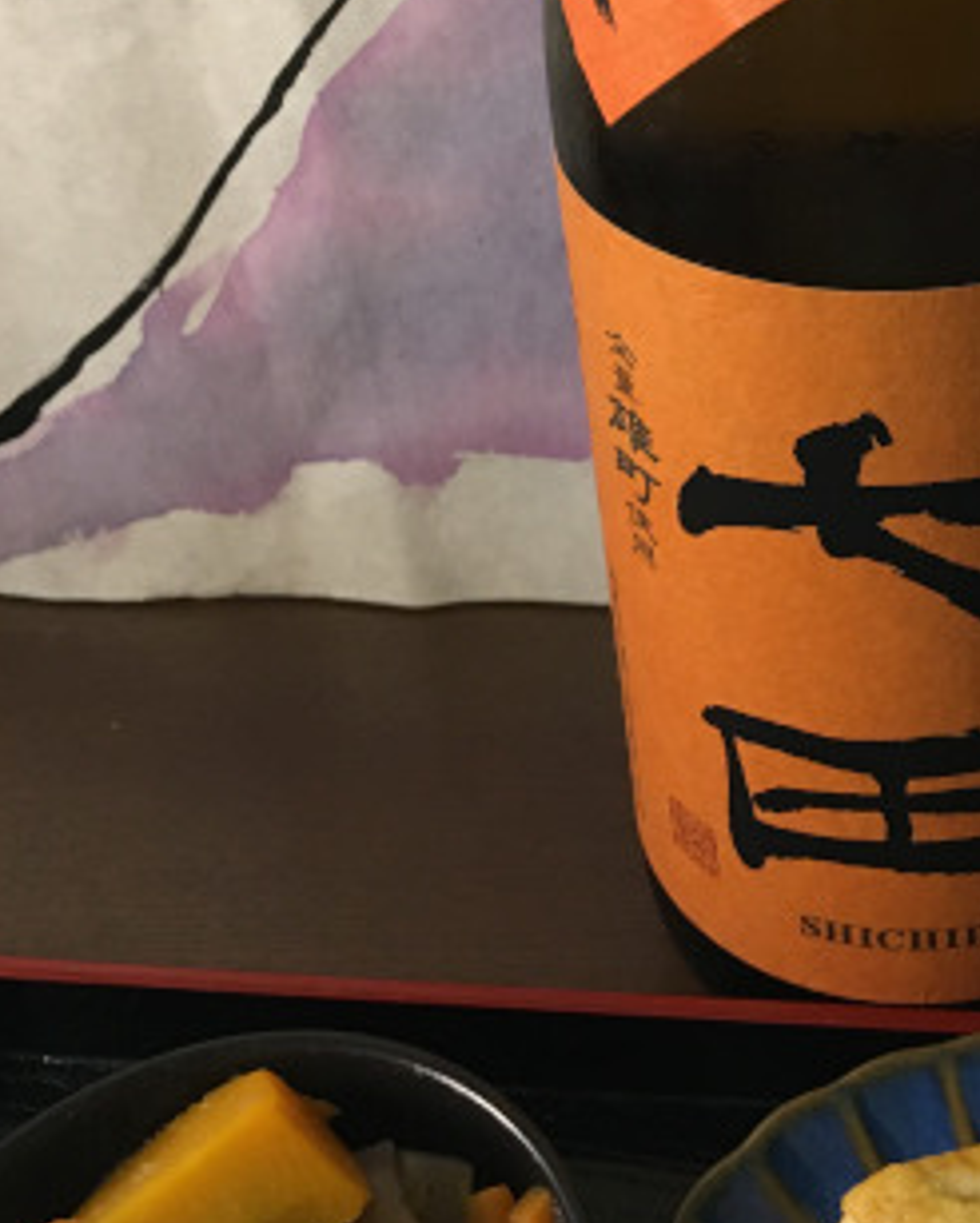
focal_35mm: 59
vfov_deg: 30.7
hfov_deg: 25.2
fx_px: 2137
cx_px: 845
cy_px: 163
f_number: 2.2
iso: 200
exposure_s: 1/24
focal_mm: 4.15
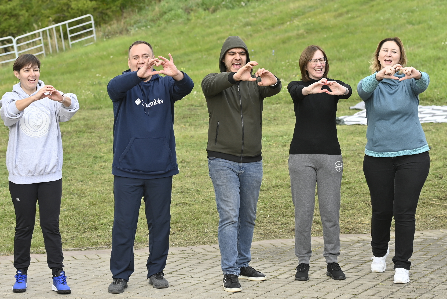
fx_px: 1305
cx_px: 224
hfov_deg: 19.4
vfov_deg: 13.1
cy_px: 150
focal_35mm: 105
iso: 160
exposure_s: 1/400
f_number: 4
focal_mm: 70
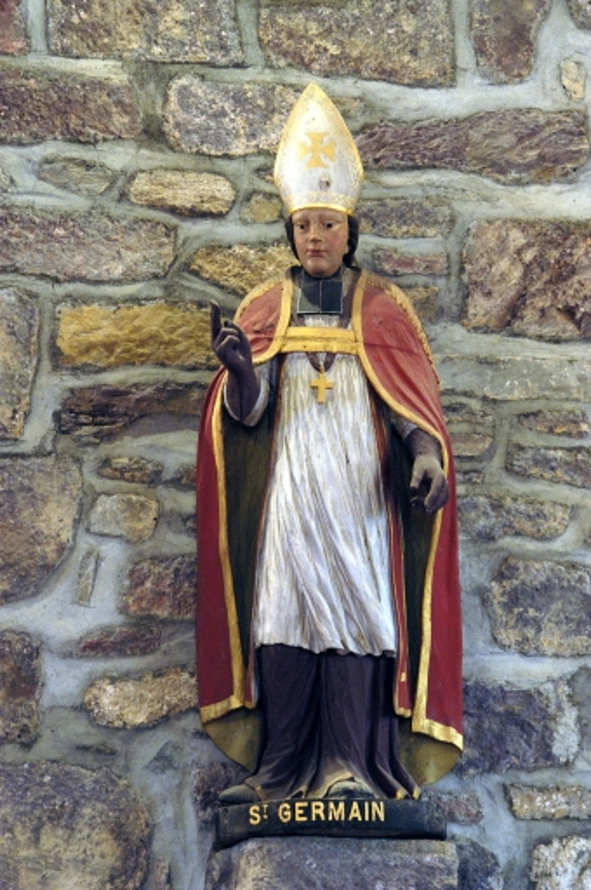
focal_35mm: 128
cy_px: 445
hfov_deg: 10.7
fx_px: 3148
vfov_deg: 16.1
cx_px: 296
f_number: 5.6
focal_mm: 85
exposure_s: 1/15
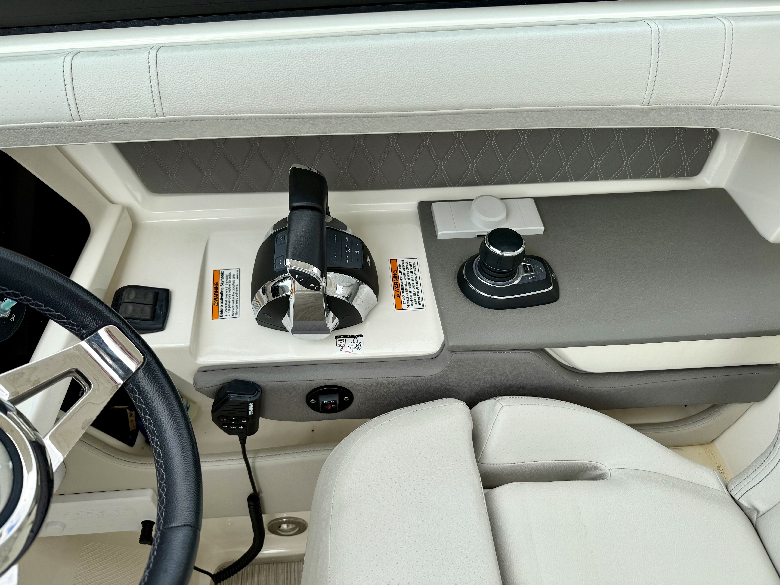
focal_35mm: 24
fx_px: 541
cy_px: 292
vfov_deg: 56.8
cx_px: 390
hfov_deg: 71.6
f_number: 1.78
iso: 80
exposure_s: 1/2110
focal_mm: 6.76
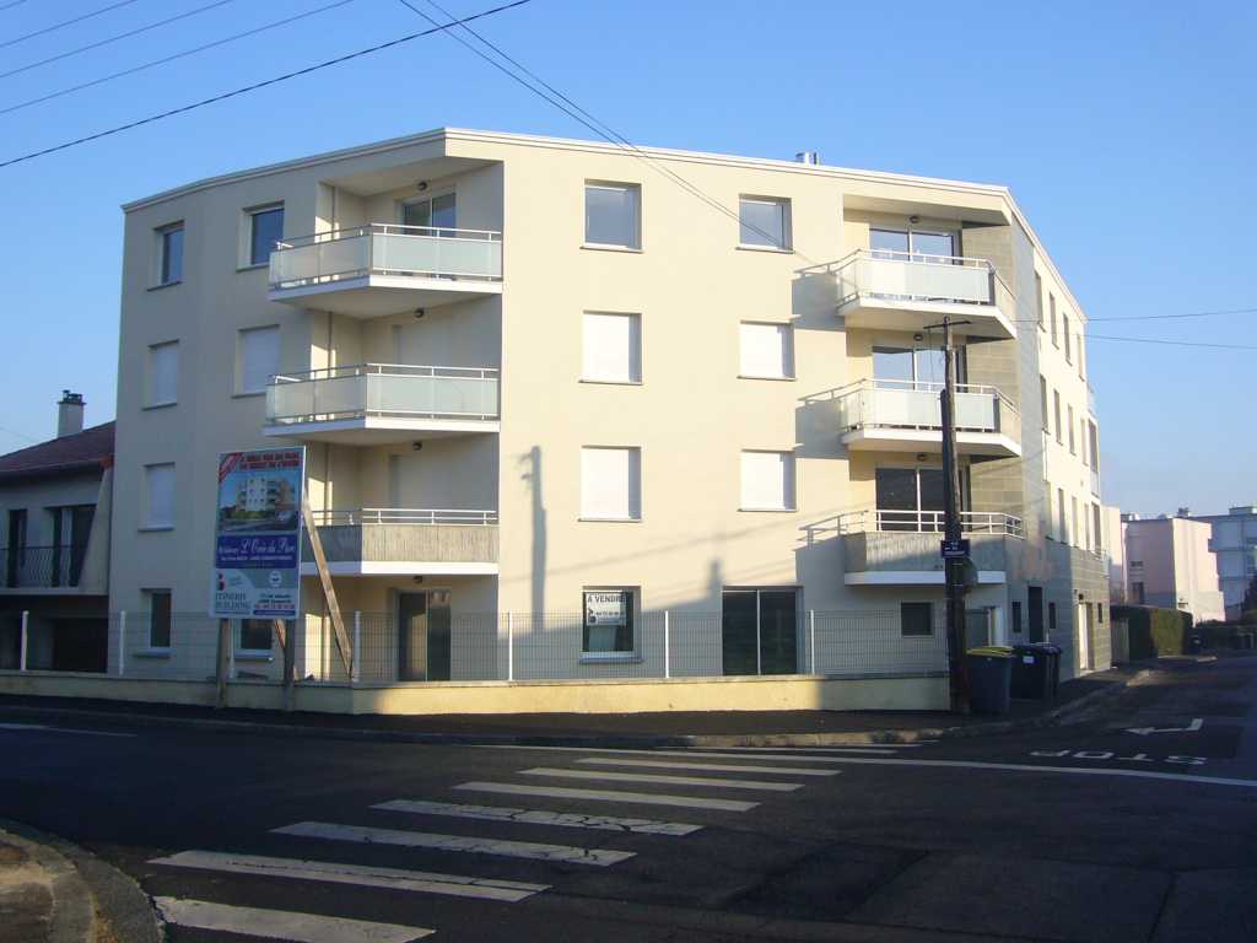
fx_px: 1307
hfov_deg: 51.4
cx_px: 628
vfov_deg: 39.7
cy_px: 472
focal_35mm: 36
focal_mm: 4.6
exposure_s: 1/200
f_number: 5.6
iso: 80
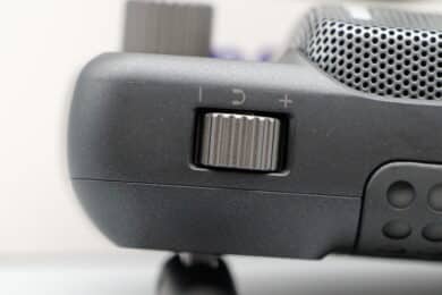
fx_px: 3683
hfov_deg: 6.9
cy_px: 148
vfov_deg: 4.6
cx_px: 221
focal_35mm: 300
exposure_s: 1/250
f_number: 7.1
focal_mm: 300
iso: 6400
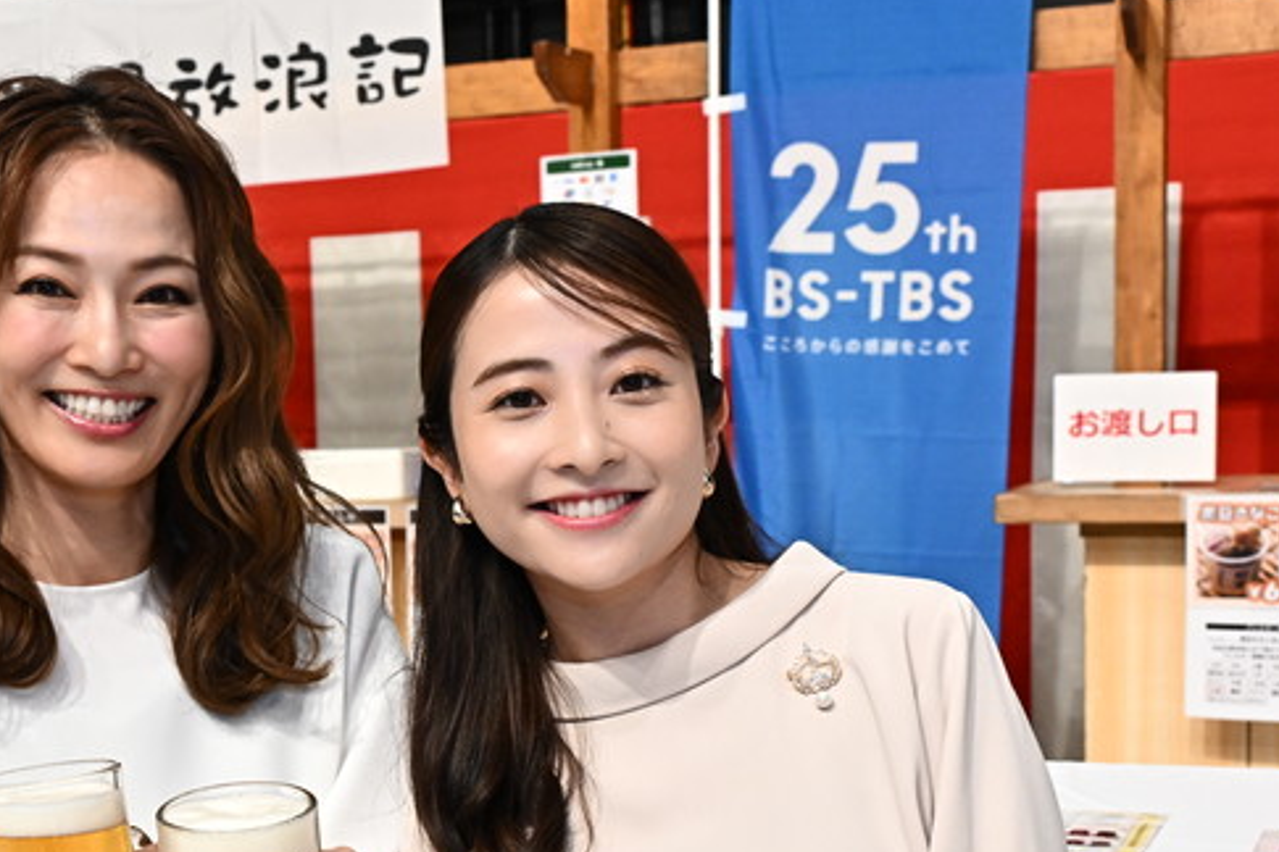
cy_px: 630
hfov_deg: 27.6
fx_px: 2523
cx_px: 189
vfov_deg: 19.1
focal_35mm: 71
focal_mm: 34.5
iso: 2000
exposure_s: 1/100
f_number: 8
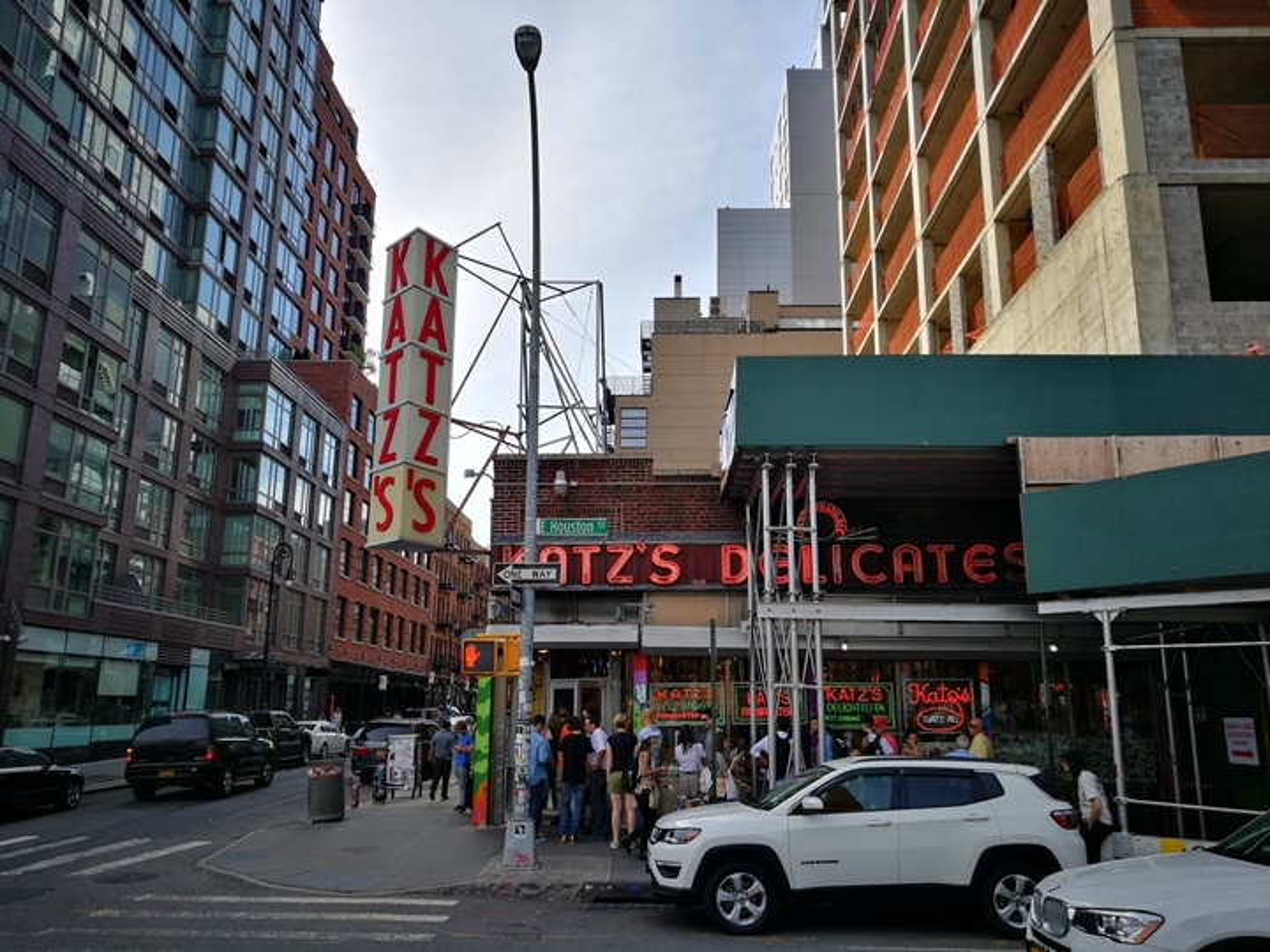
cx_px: 635
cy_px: 476
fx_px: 991
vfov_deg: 51.4
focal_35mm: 27
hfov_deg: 65.3
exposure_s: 1/622
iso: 50
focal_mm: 4.5
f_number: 2.2
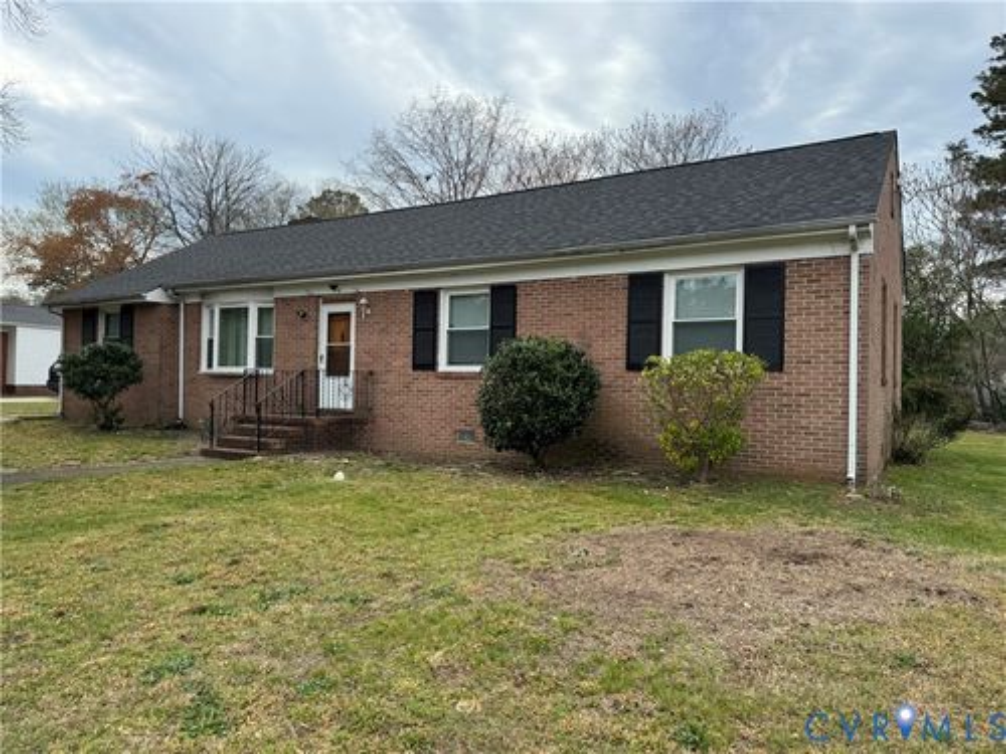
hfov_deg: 71.6
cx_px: 503
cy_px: 377
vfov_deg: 56.8
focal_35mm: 24
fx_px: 697
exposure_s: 1/2174
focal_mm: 6.76
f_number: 1.78
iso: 80
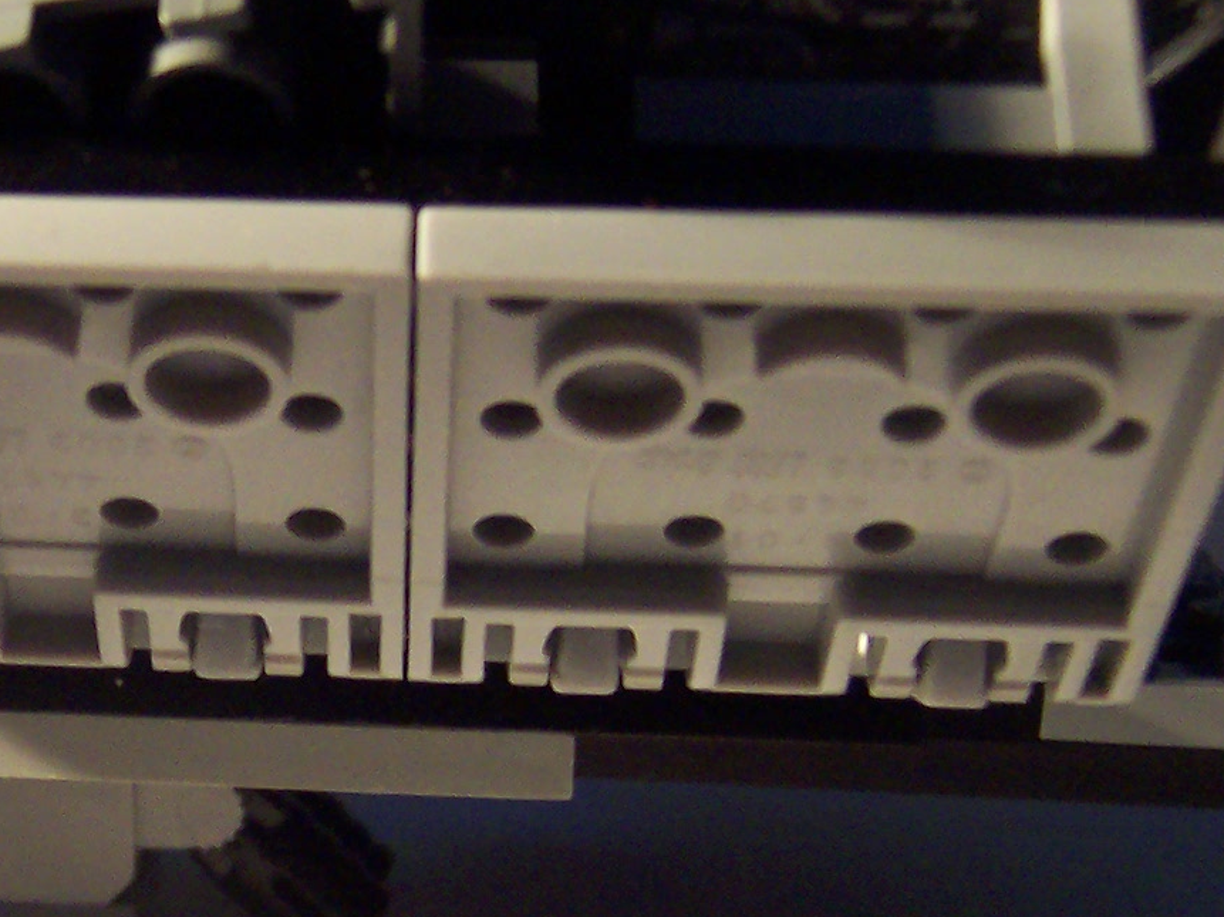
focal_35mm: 85
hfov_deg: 22.2
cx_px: 6
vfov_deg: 17.1
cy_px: 803
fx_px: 3004
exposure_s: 1/20
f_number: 2.8
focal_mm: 5.6
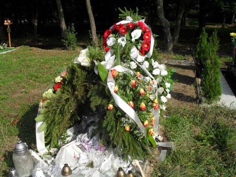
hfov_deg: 52.6
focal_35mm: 35
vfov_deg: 40.7
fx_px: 239
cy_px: 88
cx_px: 118
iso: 100
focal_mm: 6.3
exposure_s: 1/180
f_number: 8.4
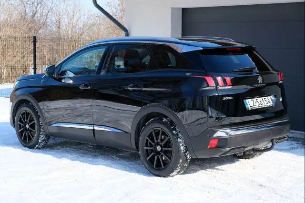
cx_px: 152
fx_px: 567
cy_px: 102
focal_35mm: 67
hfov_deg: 30.1
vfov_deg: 20.3
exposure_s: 1/550
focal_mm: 44.4
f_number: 5.6
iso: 320
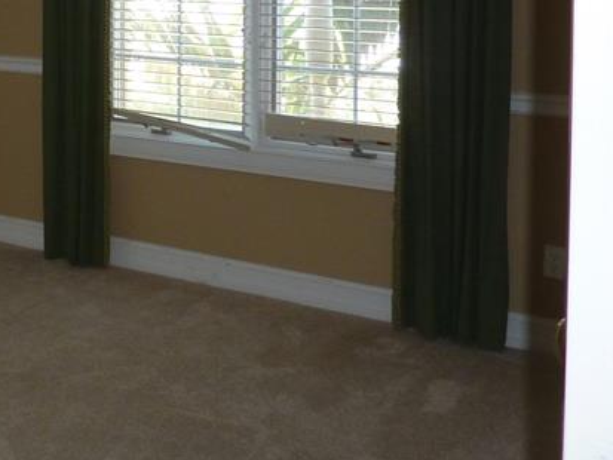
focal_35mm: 62
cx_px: -134
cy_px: -12
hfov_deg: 27.3
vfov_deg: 22.6
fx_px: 1098
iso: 125
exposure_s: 1/30
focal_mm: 4.1
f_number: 3.3
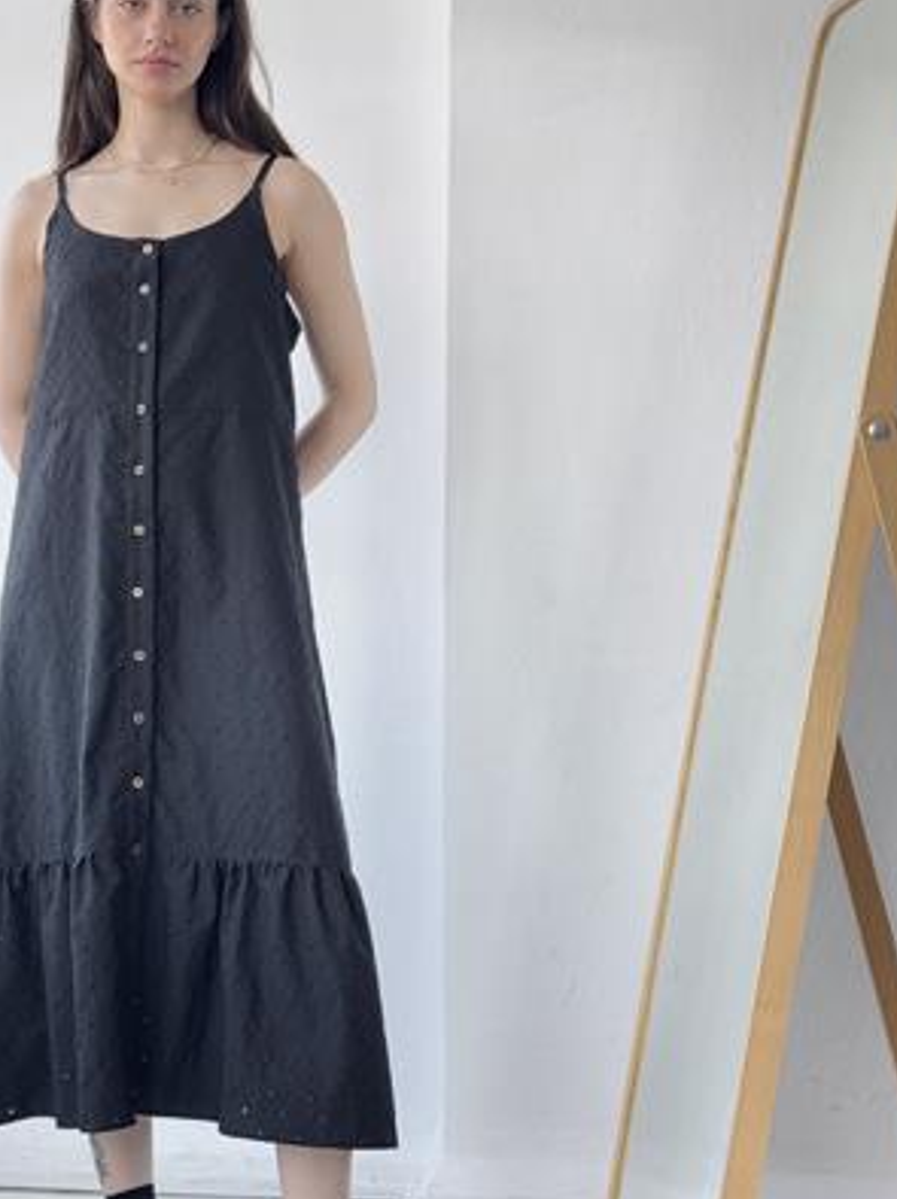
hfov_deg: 22.5
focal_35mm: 65
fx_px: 2248
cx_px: 313
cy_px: 607
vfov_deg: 29.8
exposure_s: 1/121
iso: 80
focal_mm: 6.76
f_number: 1.78
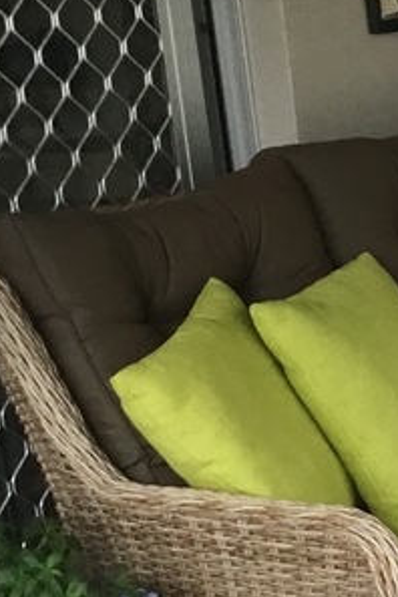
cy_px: 404
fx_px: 1841
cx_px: 890
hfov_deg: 10.8
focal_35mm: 111
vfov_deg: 18.4
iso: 40
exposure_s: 1/33
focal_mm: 3.3
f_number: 2.4
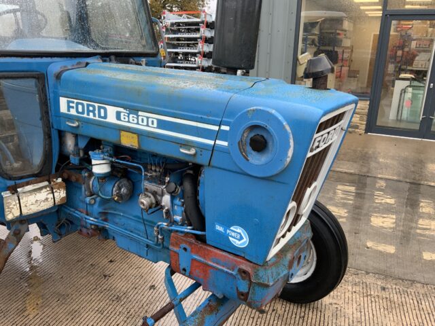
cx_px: 218
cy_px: 163
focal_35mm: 29
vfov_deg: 48.2
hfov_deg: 61.7
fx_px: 364
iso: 50
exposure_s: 1/122
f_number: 1.8
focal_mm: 3
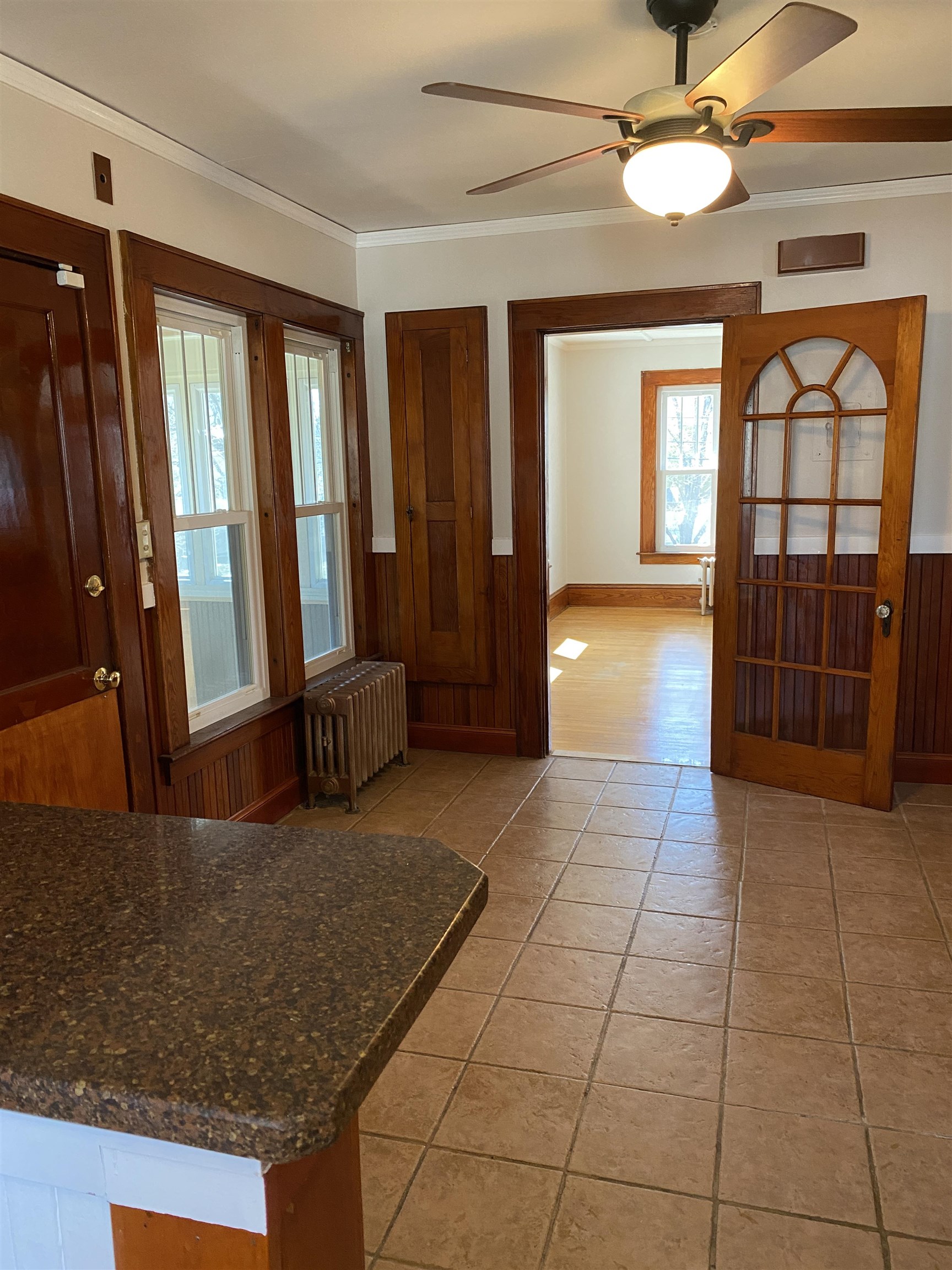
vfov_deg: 67.3
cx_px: 476
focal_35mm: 26
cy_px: 635
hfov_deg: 53.1
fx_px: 953
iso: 250
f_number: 1.8
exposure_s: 1/60
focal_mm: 4.25
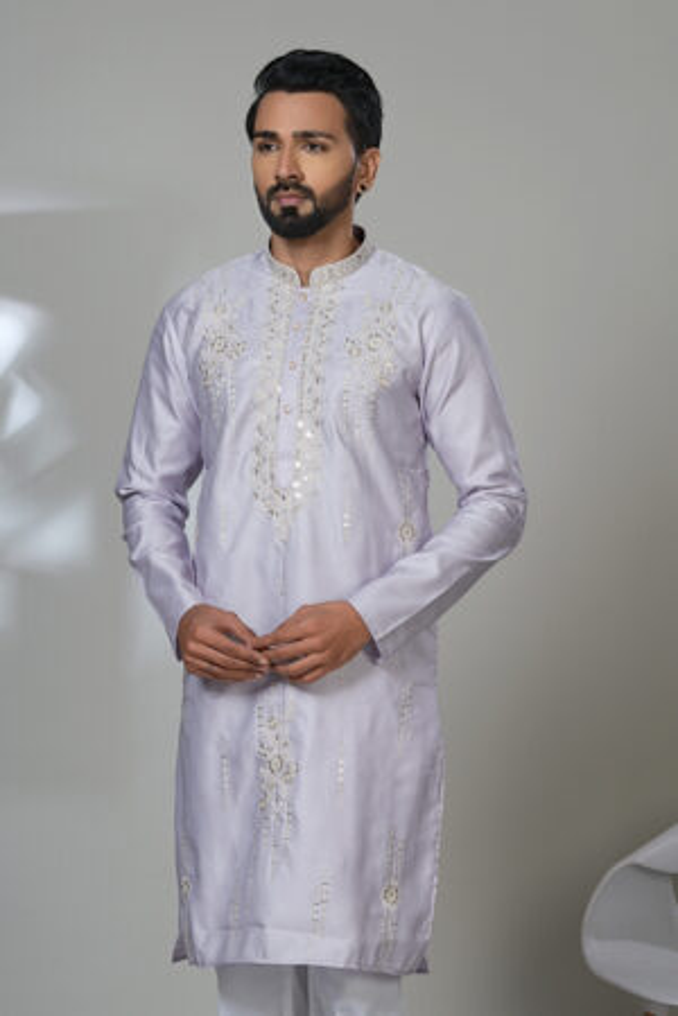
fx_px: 3587
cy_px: 508
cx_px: 339
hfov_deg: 10.8
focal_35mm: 127
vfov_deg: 16.1
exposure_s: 1/160
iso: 125
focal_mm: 85
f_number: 9
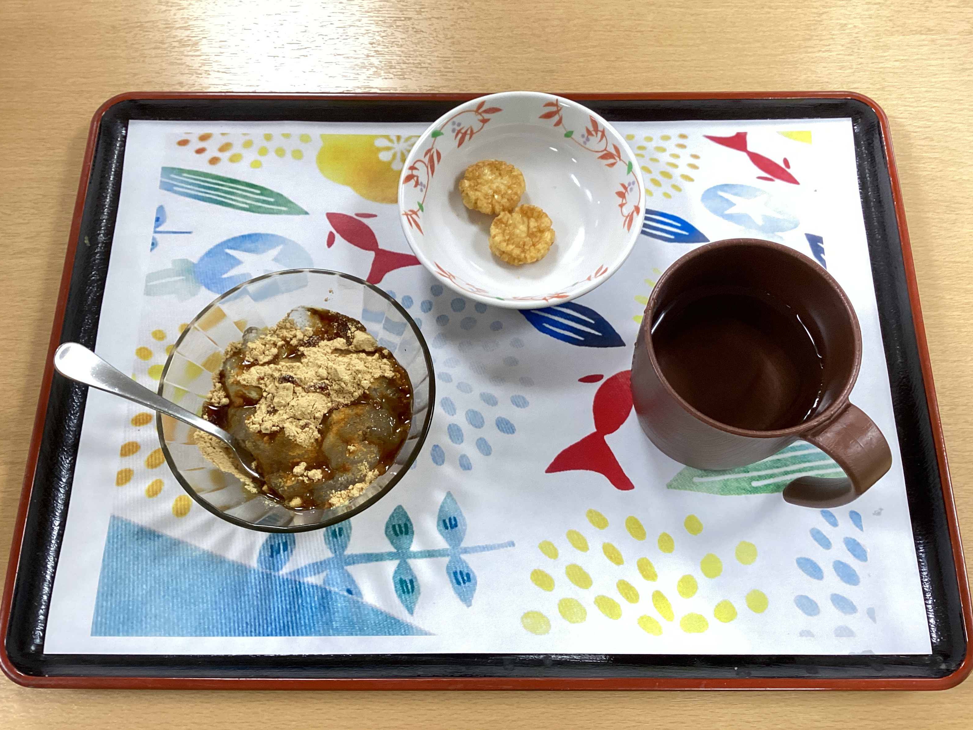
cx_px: 495
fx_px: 900
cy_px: 357
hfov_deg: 56.8
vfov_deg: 44.2
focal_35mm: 32
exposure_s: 1/50
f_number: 2.4
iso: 160
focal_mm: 3.3
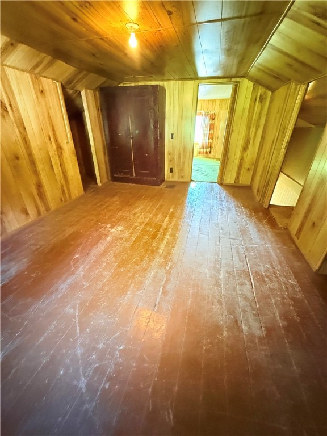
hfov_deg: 85.7
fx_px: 176
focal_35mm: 14
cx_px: 164
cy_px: 218
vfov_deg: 102.1
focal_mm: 2.22
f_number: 2.2
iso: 1250
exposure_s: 1/40
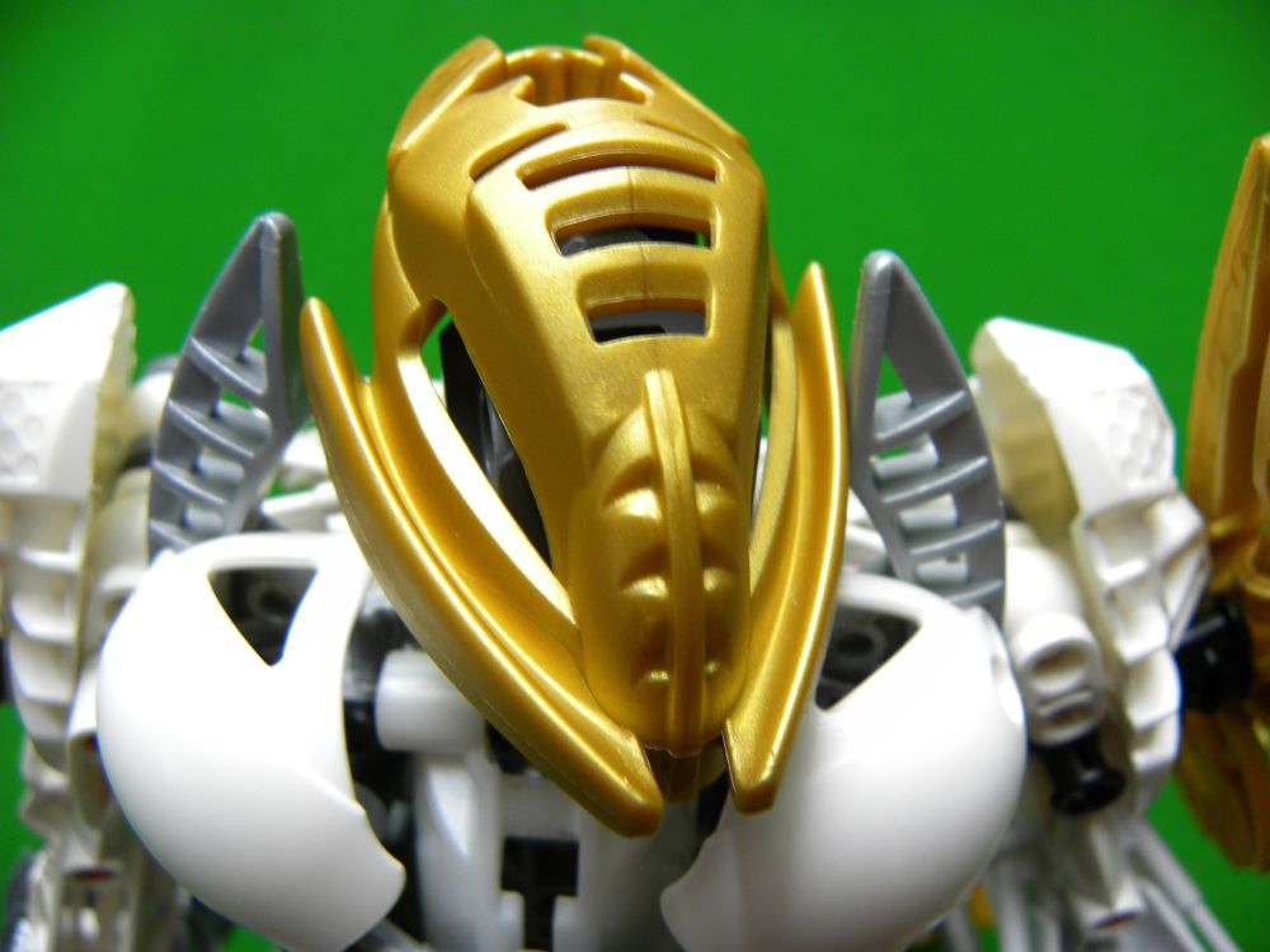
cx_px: 635
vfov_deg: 53.1
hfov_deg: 67.3
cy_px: 476
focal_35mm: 26
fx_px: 954
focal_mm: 4.6
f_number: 2.8
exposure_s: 1/13.1
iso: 100
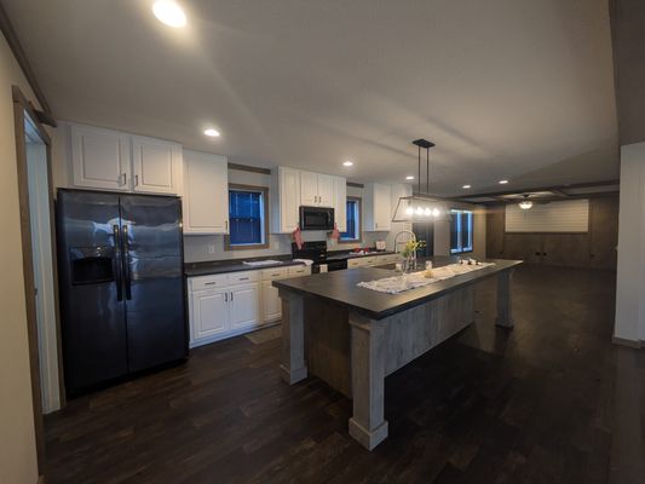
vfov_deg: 85.7
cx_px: 322
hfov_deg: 102.1
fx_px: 261
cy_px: 242
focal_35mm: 14
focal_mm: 1.83
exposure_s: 1/120
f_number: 2.2
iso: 94
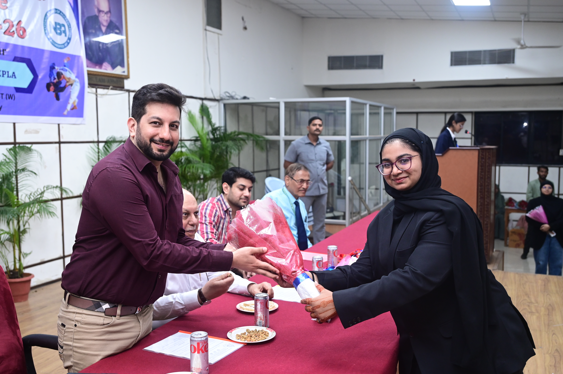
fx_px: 578
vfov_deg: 35.9
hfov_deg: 51.9
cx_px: 282
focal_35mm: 37
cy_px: 187
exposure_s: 1/125
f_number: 4
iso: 2000
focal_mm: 37
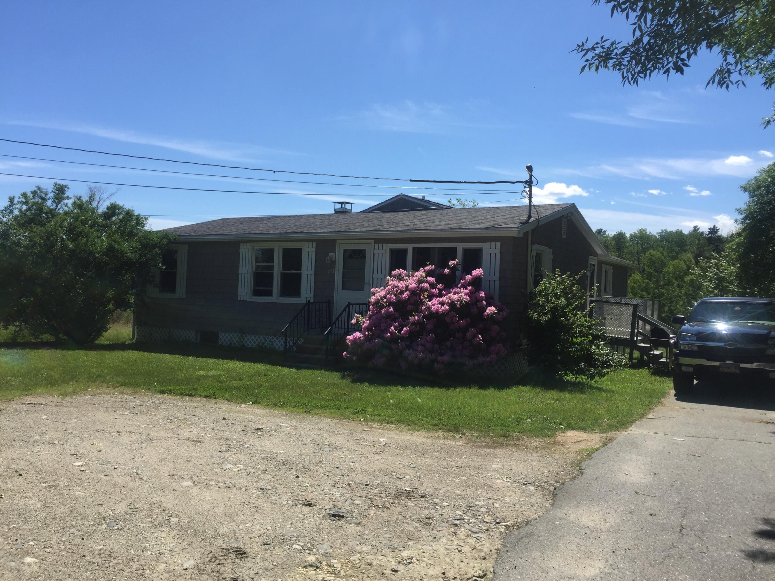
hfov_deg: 61.7
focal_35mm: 29
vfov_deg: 48.2
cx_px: 388
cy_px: 290
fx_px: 649
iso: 32
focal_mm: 4.15
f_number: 2.2
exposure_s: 1/2083
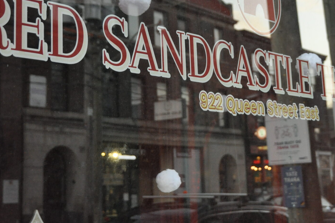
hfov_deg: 28.4
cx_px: 208
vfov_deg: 18.9
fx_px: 660
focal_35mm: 71
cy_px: 42
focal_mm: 26
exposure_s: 1/100
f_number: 4
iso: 1250
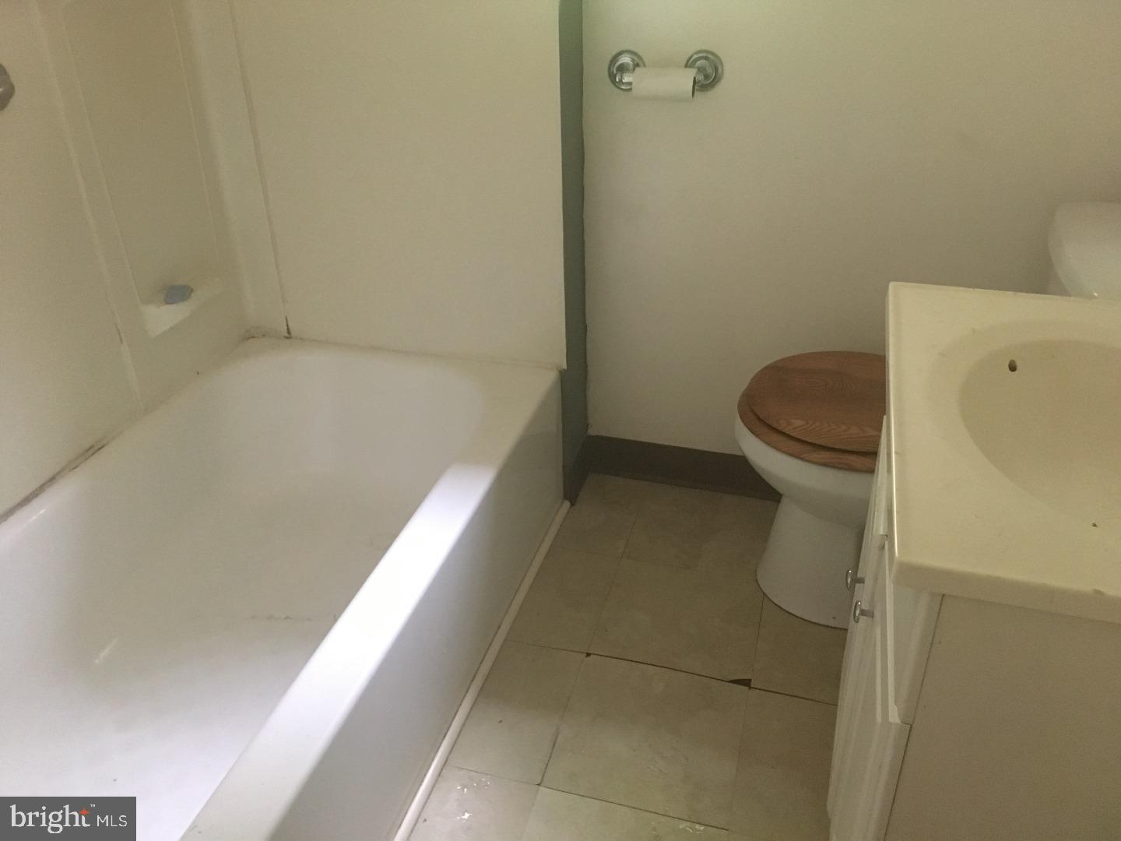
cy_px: 420
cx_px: 560
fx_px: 939
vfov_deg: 48.2
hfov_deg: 61.7
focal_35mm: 29
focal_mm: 4.15
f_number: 2.2
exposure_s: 1/15
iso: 250
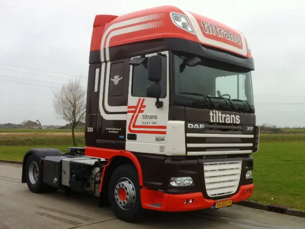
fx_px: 308
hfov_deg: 52.6
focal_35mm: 35
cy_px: 114
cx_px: 152
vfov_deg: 40.7
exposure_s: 1/120
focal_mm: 3.85
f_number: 2.8
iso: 80
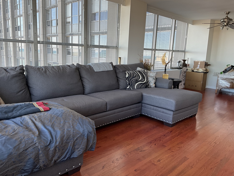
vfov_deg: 48.2
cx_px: 117
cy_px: 88
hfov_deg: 61.7
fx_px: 196
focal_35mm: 29
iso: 32
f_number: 1.8
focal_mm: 3
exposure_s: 1/120
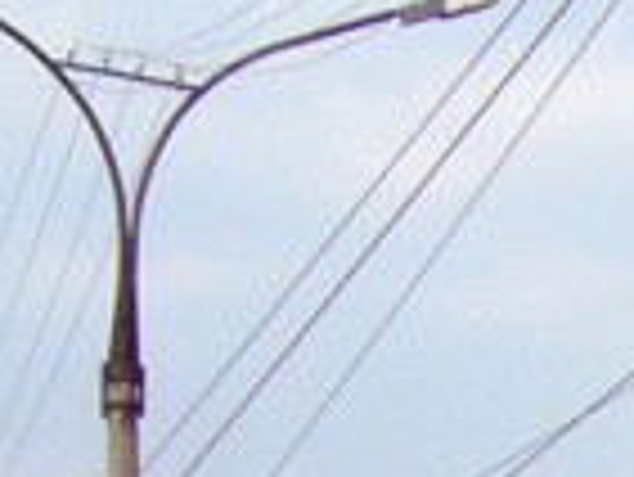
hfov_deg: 7.4
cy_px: 1246
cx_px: 1398
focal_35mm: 254
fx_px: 4656
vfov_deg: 5.6
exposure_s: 1/400
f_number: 5.6
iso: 80
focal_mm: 5.8
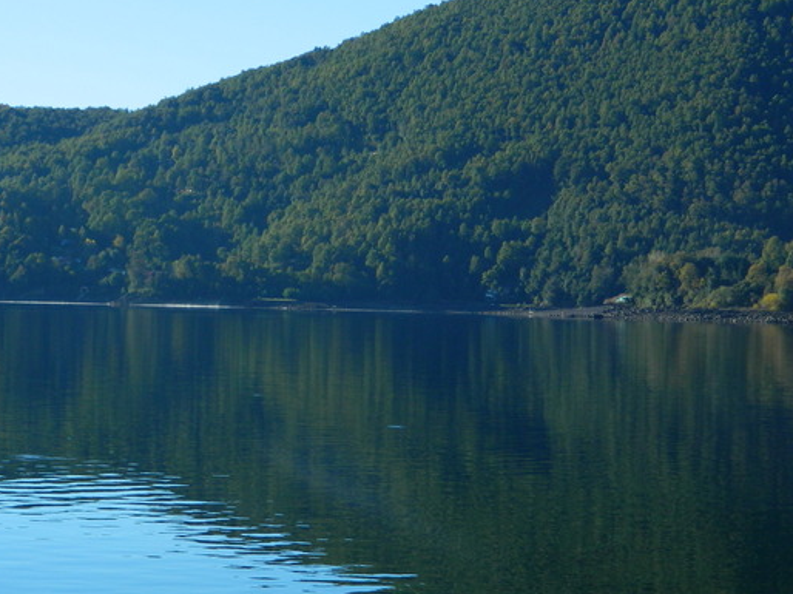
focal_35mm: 109
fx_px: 2496
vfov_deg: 13.5
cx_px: 251
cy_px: 194
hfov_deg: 18.0
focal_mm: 12.6
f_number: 4
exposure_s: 1/400
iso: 80
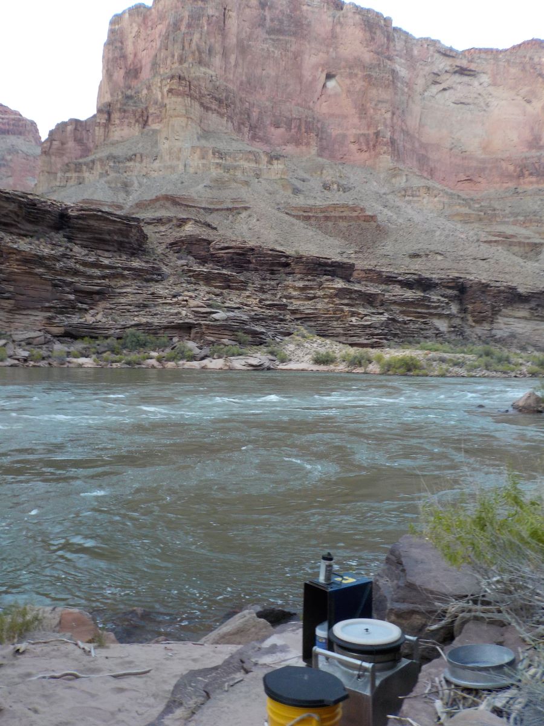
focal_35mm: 30
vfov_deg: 60.0
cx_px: 272
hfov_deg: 46.8
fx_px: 629
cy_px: 363
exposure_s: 1/30
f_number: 3.3
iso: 160
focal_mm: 4.1
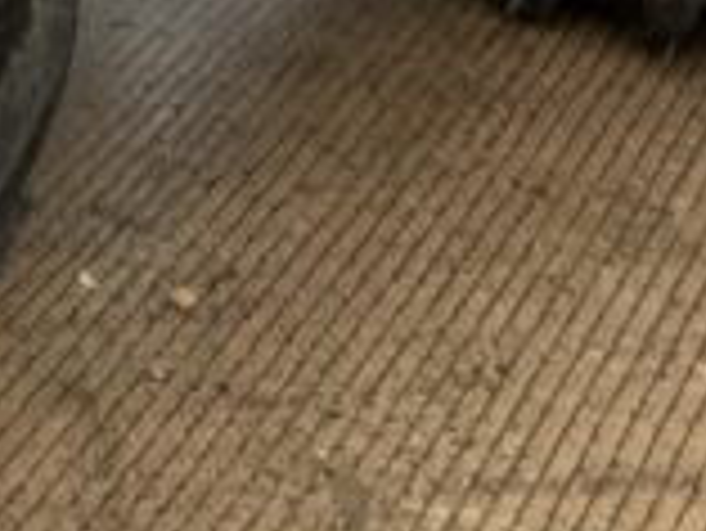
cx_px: -256
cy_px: -724
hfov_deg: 10.2
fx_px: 3858
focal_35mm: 189
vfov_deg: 7.4
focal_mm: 3
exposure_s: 1/129
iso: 16
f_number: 1.8
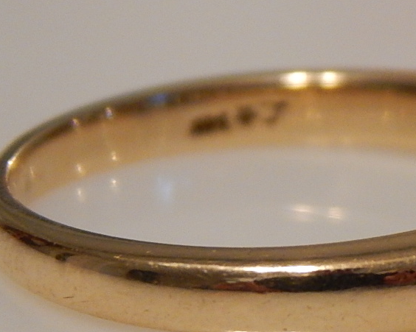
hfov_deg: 4.4
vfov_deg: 3.5
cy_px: 233
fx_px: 5453
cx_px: 420
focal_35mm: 443
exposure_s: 1/25
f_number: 5.1
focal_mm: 28.7
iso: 400
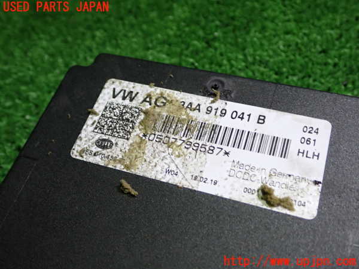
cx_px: 180
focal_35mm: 38
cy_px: 134
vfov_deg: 37.7
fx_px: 394
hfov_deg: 49.0
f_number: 2.7
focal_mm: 6.83
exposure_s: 1/40
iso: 250
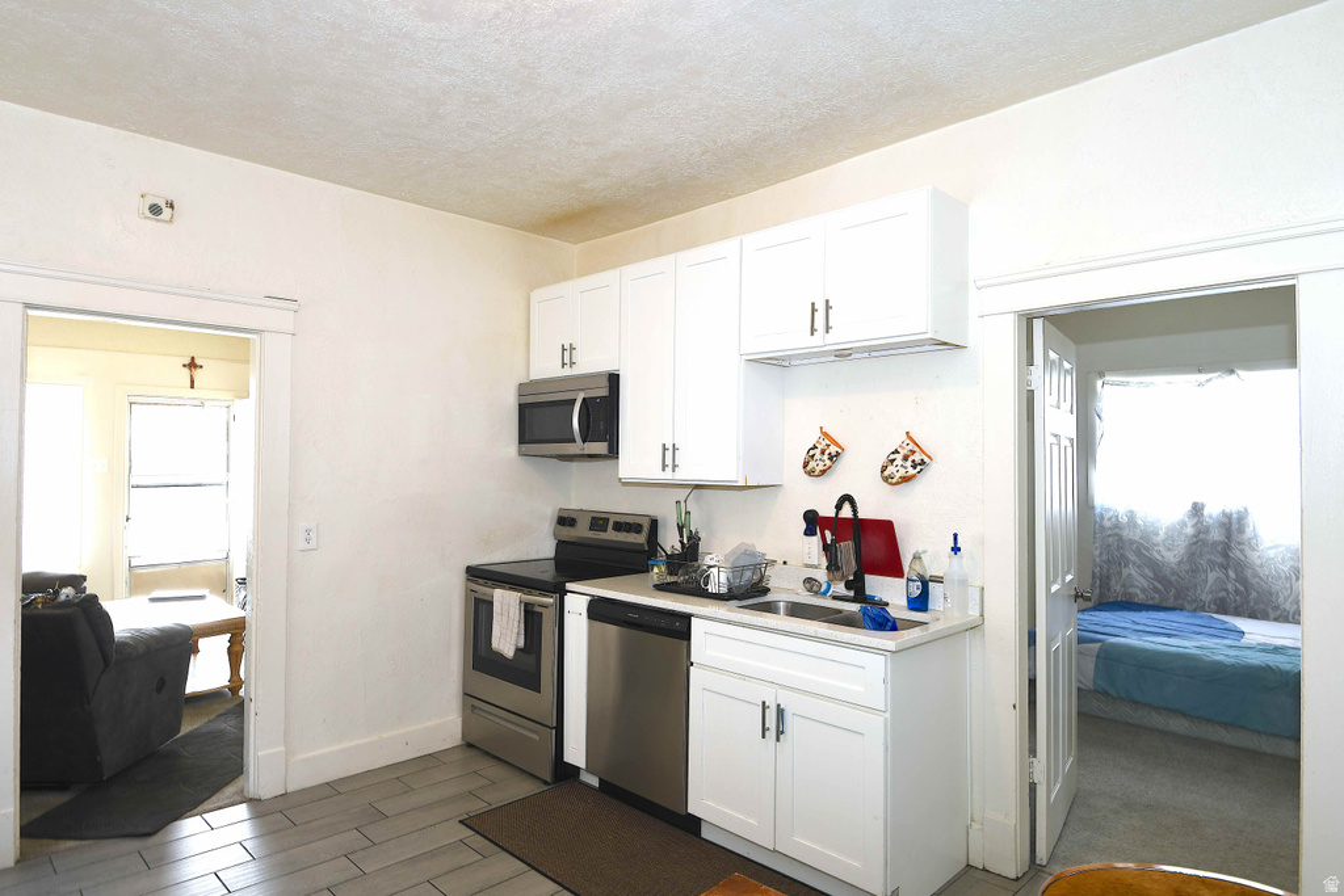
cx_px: 672
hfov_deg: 86.9
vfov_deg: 64.6
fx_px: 709
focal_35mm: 19
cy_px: 448
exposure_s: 1/8
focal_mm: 13
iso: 125
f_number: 8
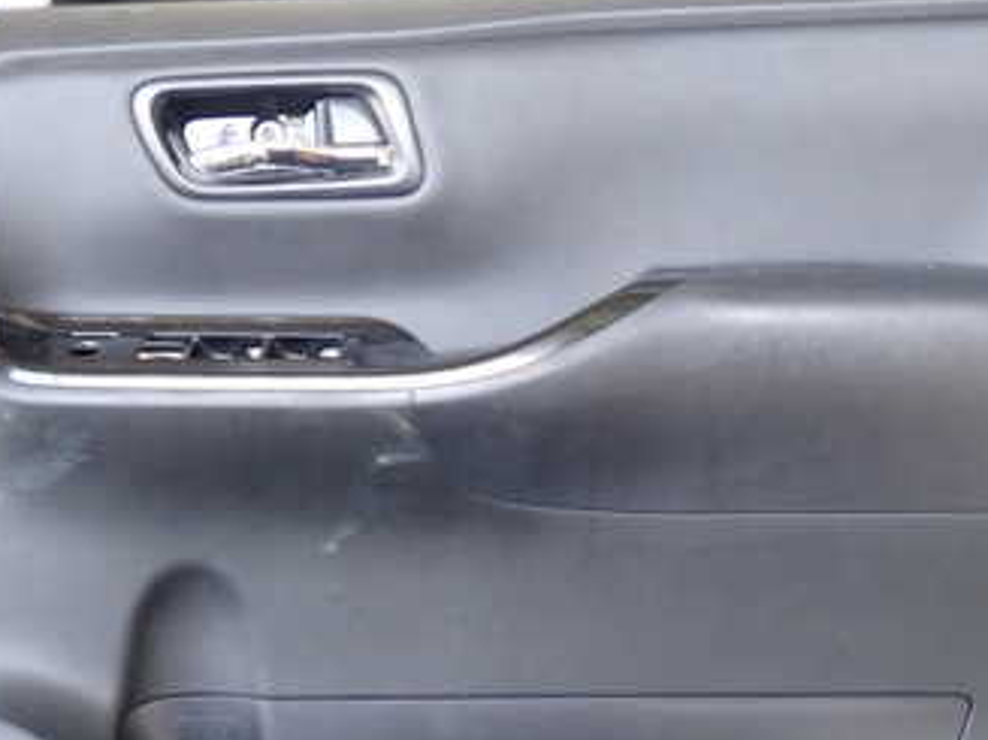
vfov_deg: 26.3
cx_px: 432
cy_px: 513
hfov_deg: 34.9
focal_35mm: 55
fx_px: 1569
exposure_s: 1/50
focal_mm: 5.4
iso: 200
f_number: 2.3
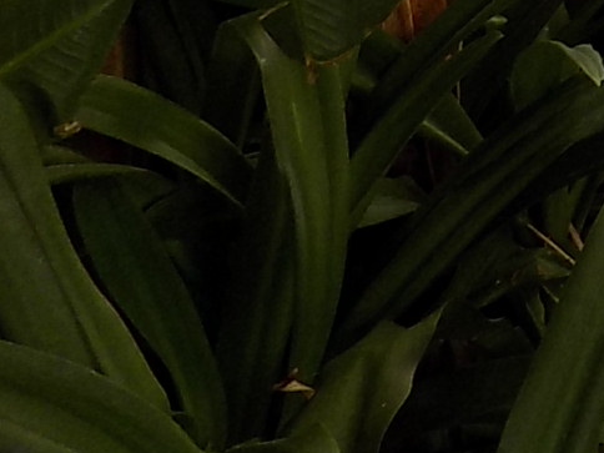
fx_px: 1884
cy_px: -554
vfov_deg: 11.7
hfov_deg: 13.8
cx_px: 1388
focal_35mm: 108
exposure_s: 1/125
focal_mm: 4
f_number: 3.1
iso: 80
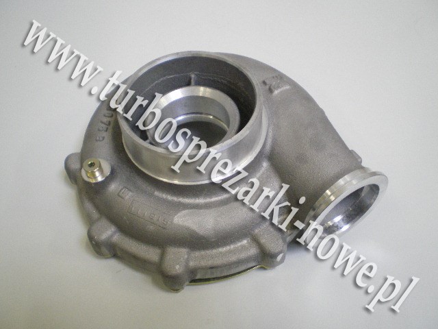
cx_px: 219
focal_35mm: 38
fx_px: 481
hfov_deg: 49.0
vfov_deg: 37.7
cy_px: 164
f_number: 3.1
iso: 400
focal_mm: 6.3
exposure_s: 1/20
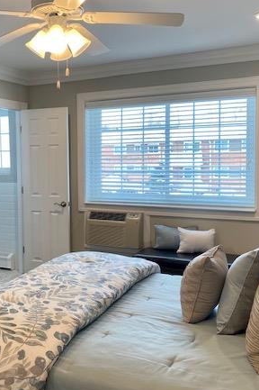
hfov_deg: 32.7
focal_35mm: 40
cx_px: 66
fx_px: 432
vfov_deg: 48.5
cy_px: 186
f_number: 1.8
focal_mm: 4.25
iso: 80
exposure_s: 1/120
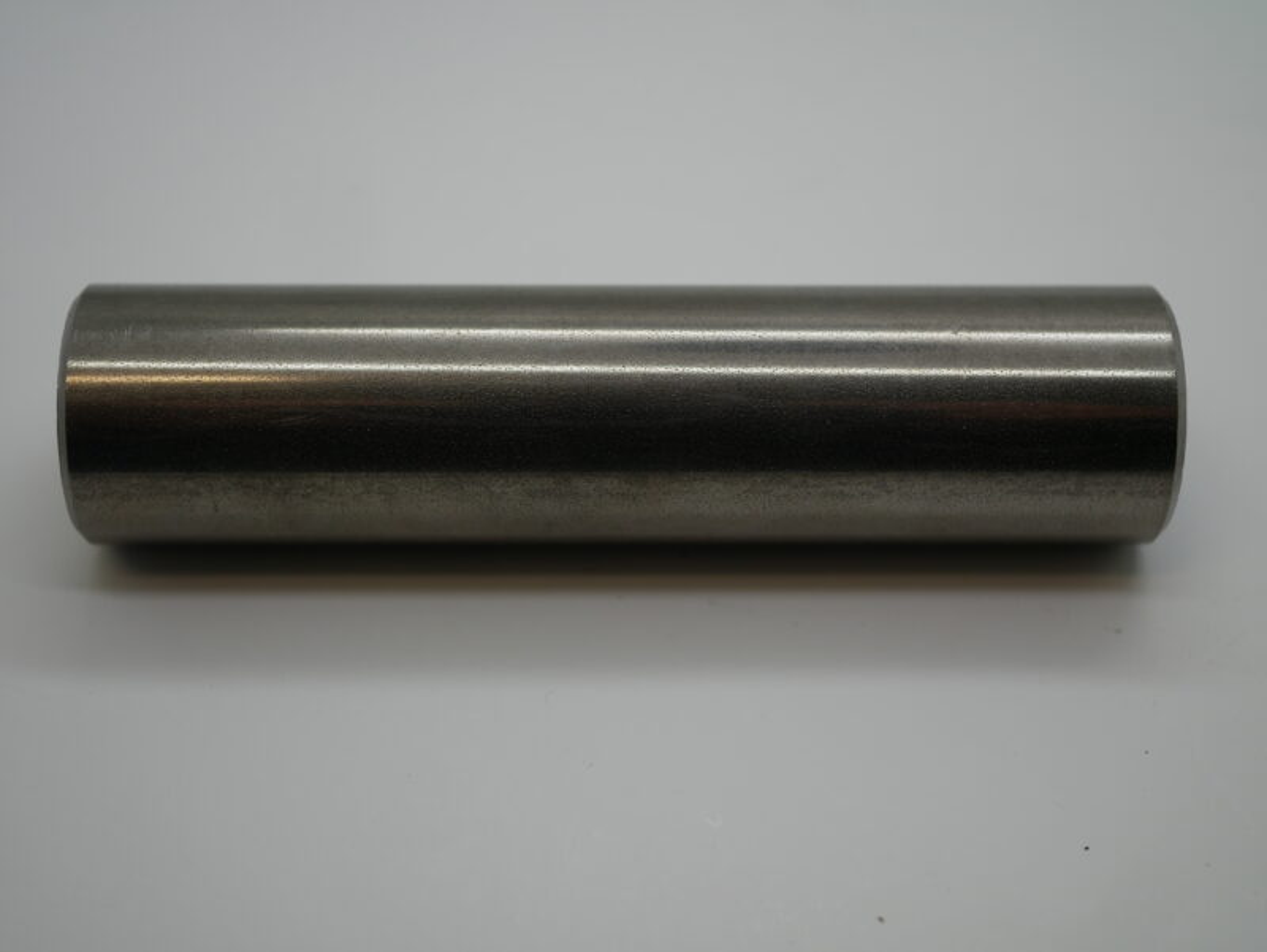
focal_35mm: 60
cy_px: 476
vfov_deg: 24.4
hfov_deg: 32.2
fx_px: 2197
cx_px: 634
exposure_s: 1/125
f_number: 3.2
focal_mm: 30
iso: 200
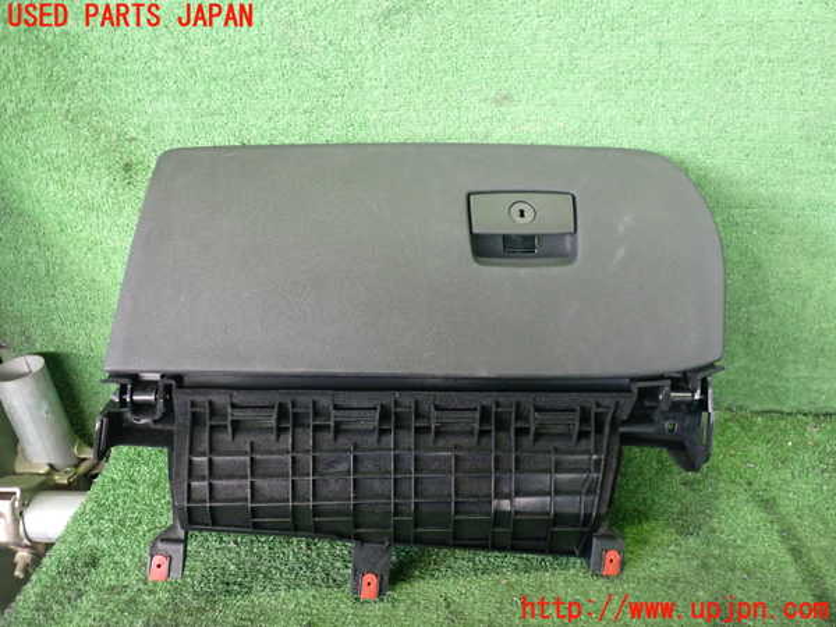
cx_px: 418
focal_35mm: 30
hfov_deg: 60.0
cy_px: 314
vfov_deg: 46.8
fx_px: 725
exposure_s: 1/30
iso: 500
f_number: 2.3
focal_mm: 5.4
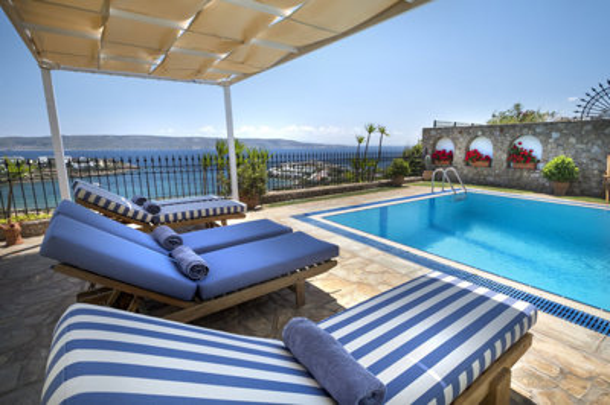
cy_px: 202
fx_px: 288
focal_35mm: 17
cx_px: 305
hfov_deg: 93.3
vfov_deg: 70.3
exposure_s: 1/120
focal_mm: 11
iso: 400
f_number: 9
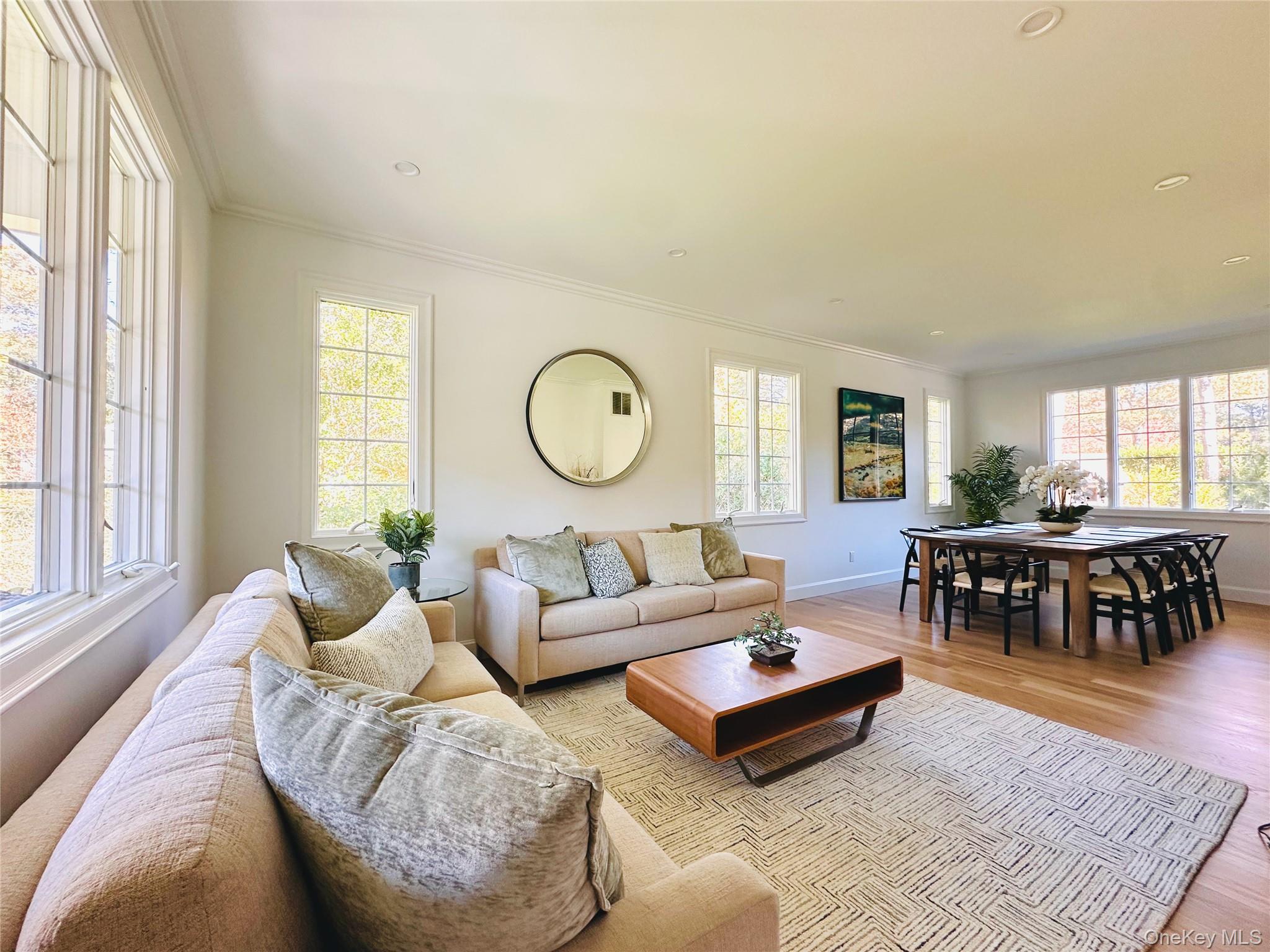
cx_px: 635
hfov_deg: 102.1
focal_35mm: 14
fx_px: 514
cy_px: 476
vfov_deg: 85.7
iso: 160
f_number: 2.2
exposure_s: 1/99
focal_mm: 2.22
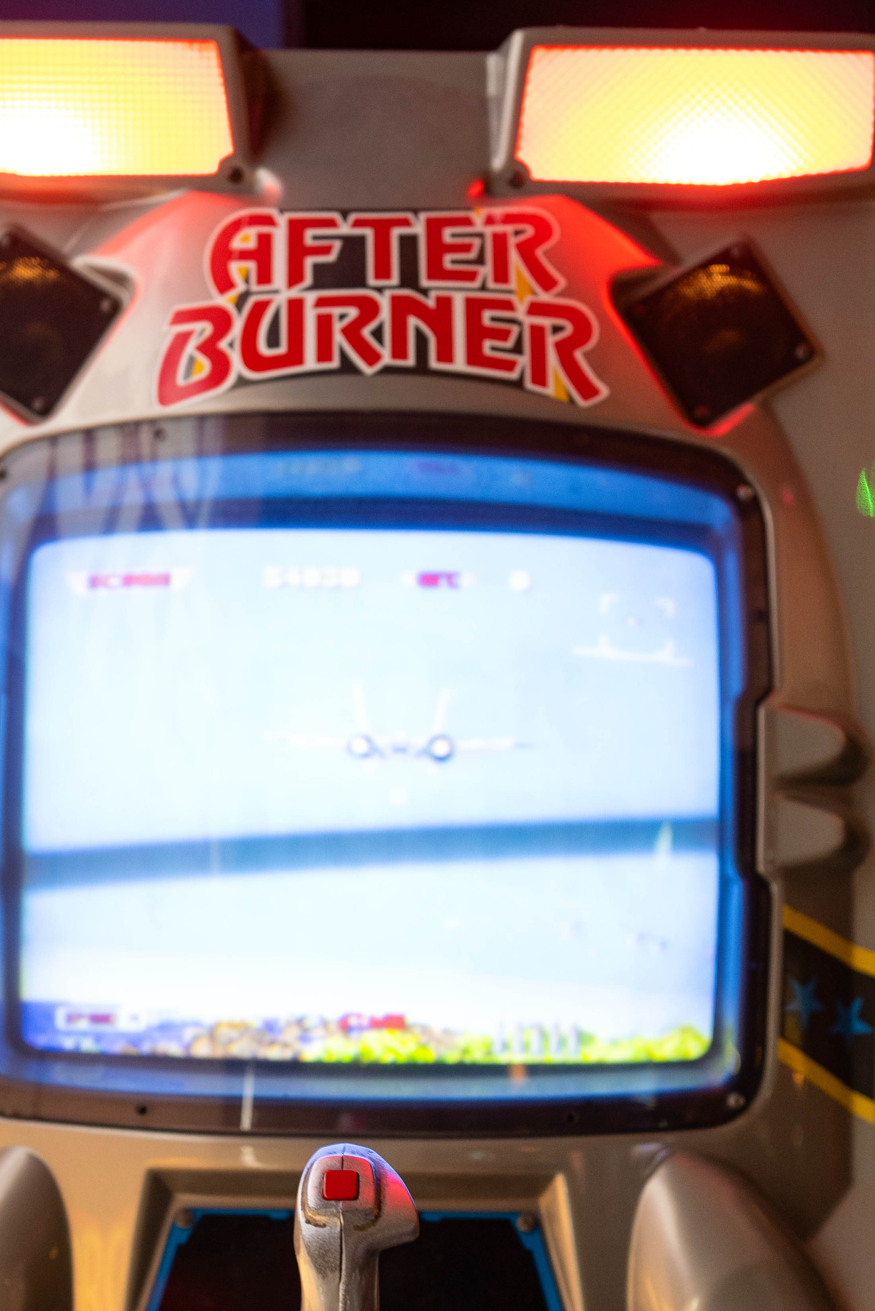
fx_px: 2658
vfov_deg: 27.2
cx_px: 417
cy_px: 1035
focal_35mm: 73
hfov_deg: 18.7
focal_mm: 40
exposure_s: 1/60
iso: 800
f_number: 1.8
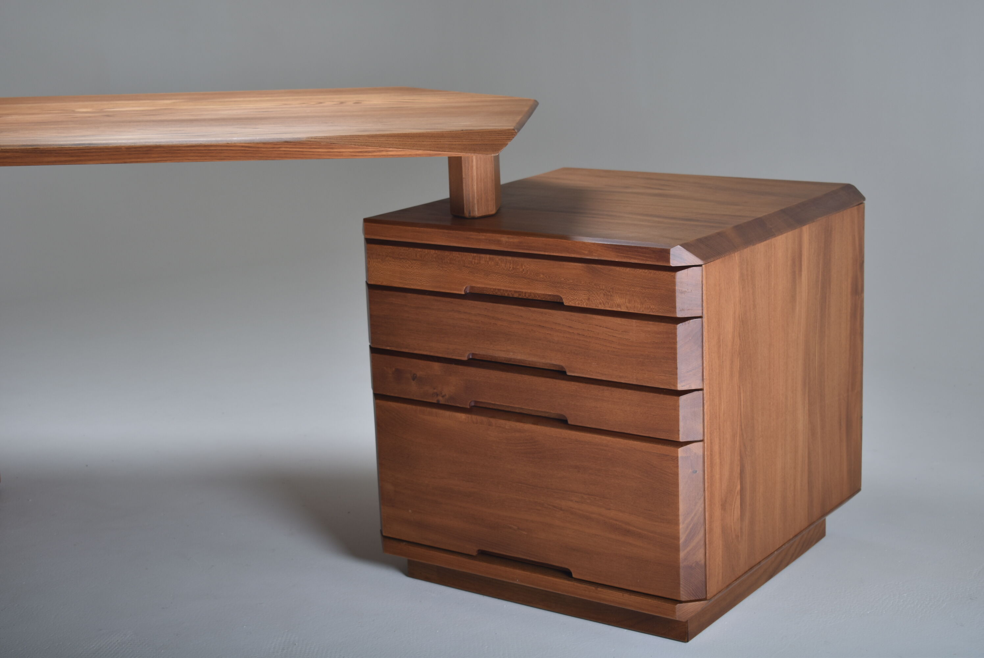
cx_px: 492
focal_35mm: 60
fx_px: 1641
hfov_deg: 33.4
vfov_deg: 22.7
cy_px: 329
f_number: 4.8
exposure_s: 1/200
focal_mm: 40
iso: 100
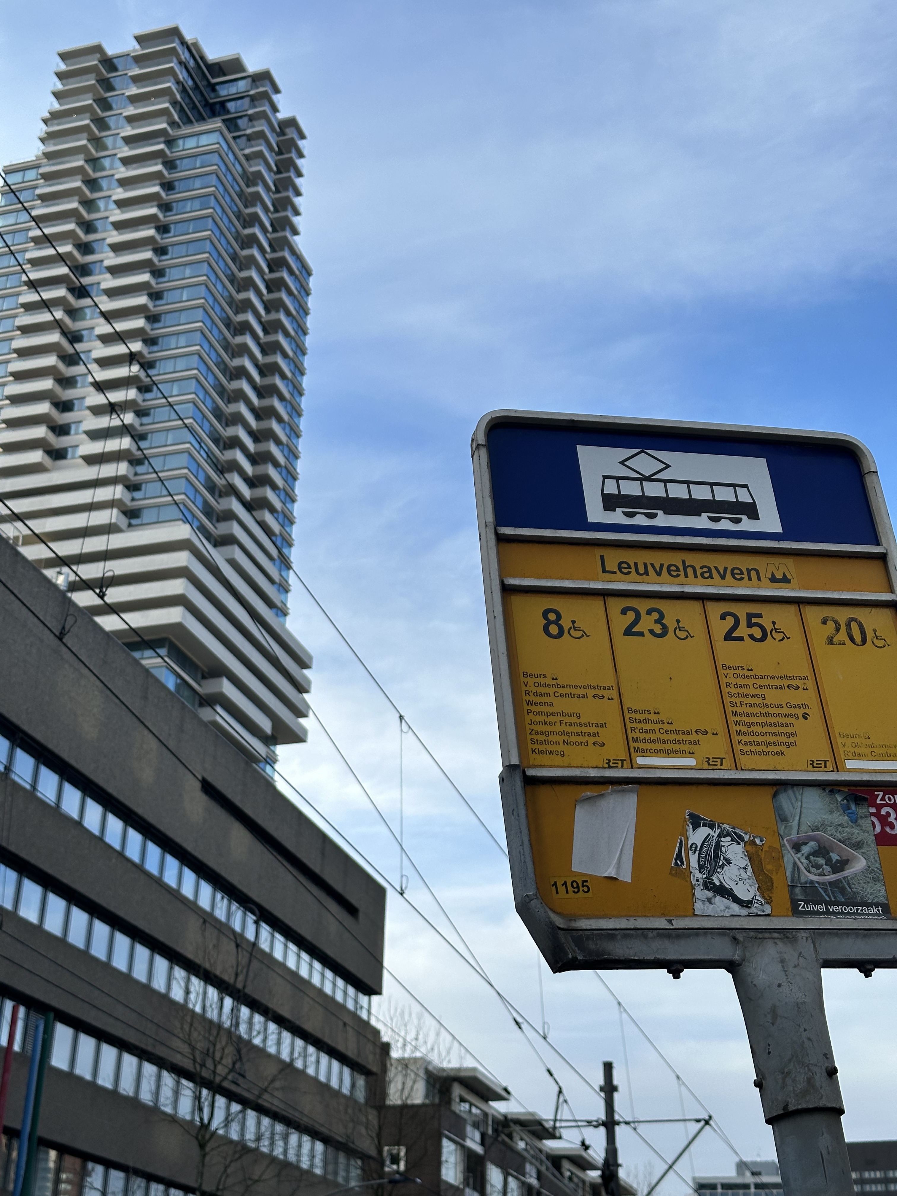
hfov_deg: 30.3
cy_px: 598
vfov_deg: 39.7
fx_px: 1658
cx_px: 448
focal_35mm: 48
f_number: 1.78
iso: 64
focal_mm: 6.86
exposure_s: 1/1376
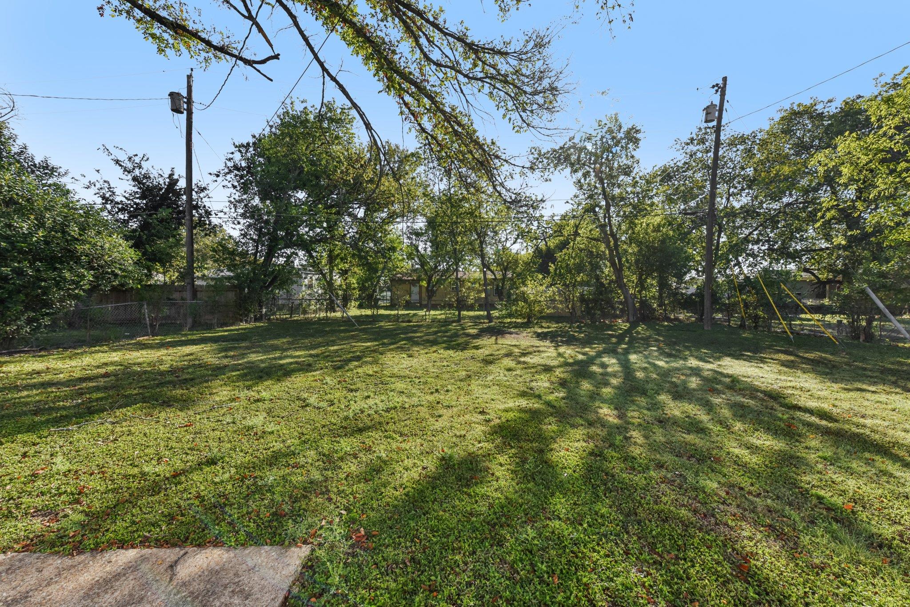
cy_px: 304
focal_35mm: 14
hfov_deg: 104.2
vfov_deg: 81.2
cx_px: 455
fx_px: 354
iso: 400
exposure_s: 1/800
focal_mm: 14
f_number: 8
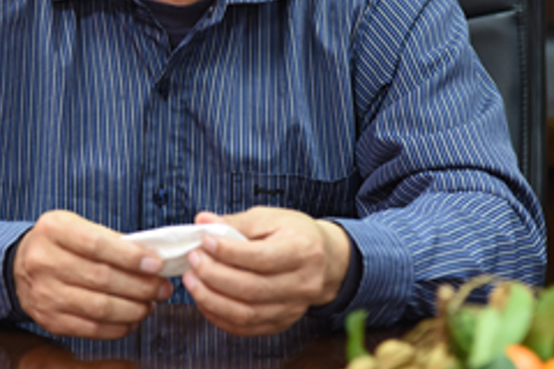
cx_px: 152
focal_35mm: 275
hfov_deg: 7.5
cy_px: -13
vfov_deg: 5.0
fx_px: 4232
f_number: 4
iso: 1600
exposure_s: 1/40
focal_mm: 120
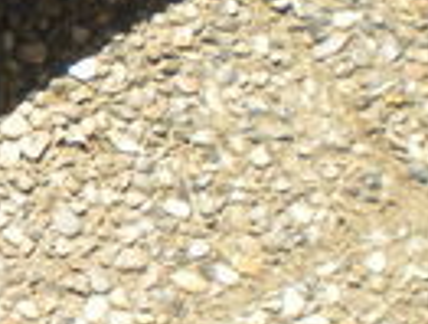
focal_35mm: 185
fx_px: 2294
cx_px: -271
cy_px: 160
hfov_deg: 10.2
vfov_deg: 8.1
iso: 64
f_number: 4.6
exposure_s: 1/177
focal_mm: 6.3
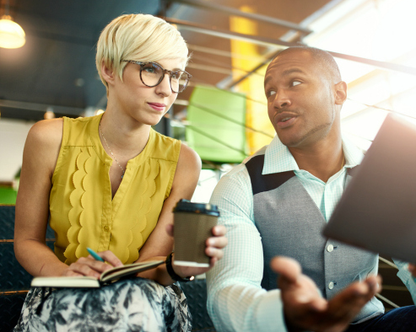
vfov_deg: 37.3
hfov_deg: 45.5
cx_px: 252
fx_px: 492
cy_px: 164
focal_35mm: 40
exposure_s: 1/160
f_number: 1.8
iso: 400
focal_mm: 35
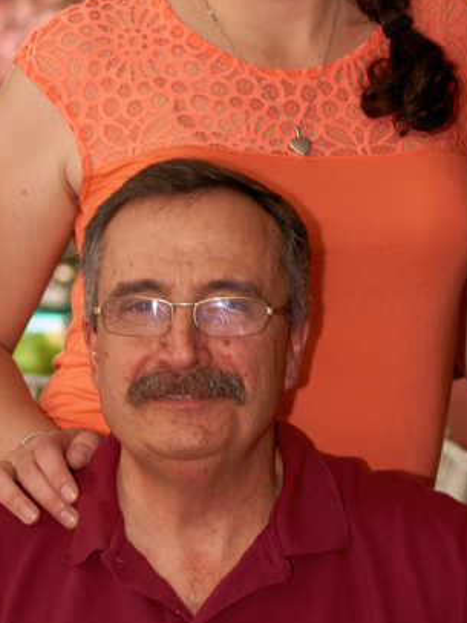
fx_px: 3905
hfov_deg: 6.8
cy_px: 297
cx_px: 490
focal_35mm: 217
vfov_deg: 9.1
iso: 400
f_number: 5.6
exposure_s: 1/100
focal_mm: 85
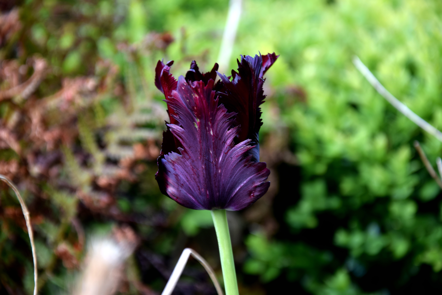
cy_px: 148
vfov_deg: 8.7
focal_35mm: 158
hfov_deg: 13.0
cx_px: 221
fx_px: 1934
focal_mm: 105
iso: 100
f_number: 5.6
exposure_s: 1/30
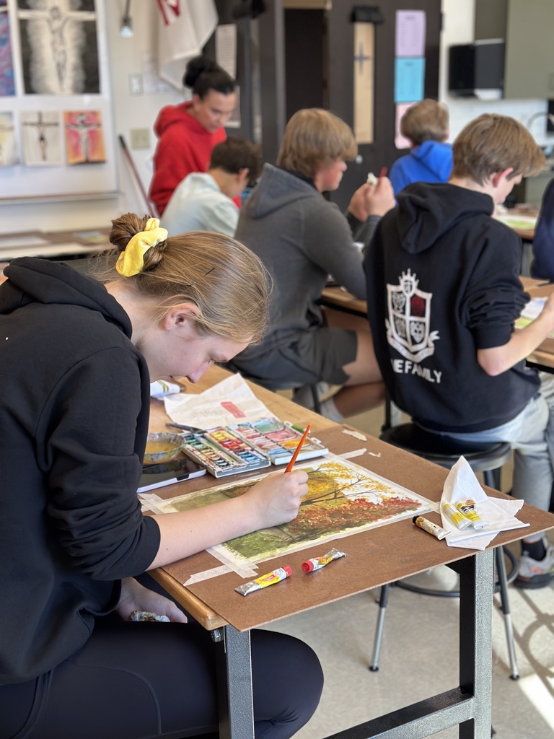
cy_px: 370
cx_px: 277
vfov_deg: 39.7
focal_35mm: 48
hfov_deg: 30.3
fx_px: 1024
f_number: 1.78
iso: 125
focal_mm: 6.86
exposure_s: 1/120
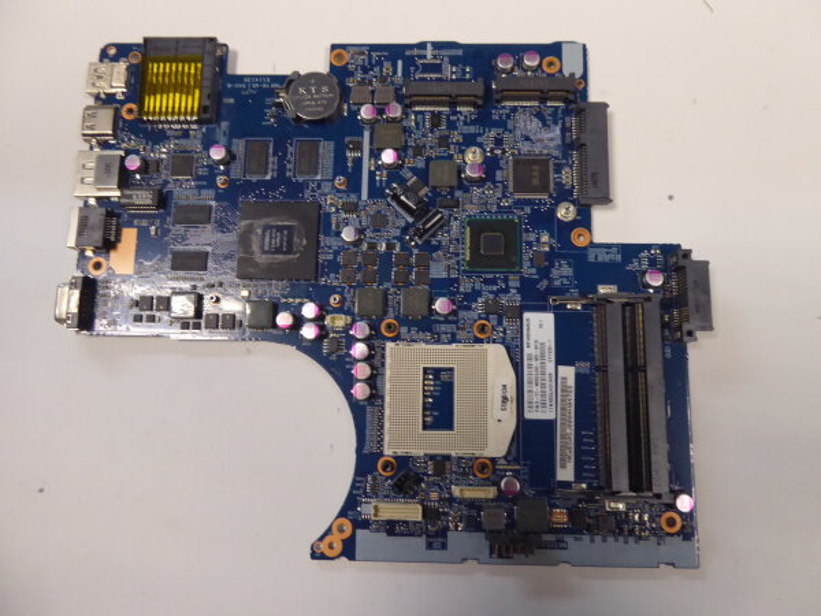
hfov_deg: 69.4
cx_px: 410
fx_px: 593
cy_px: 308
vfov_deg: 54.9
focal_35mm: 25
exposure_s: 1/60
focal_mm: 4.3
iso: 320
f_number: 3.3
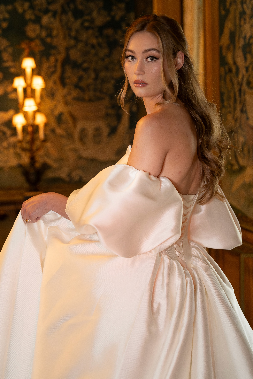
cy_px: 157
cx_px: 123
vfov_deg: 23.6
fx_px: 907
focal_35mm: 86
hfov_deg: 15.9
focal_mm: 70
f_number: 3.2
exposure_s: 1/160
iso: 6400
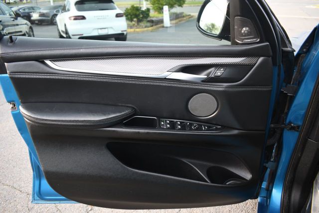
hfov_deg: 67.4
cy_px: 106
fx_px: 239
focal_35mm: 27
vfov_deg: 48.0
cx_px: 160
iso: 125
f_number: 3.5
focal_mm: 18
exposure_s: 1/40
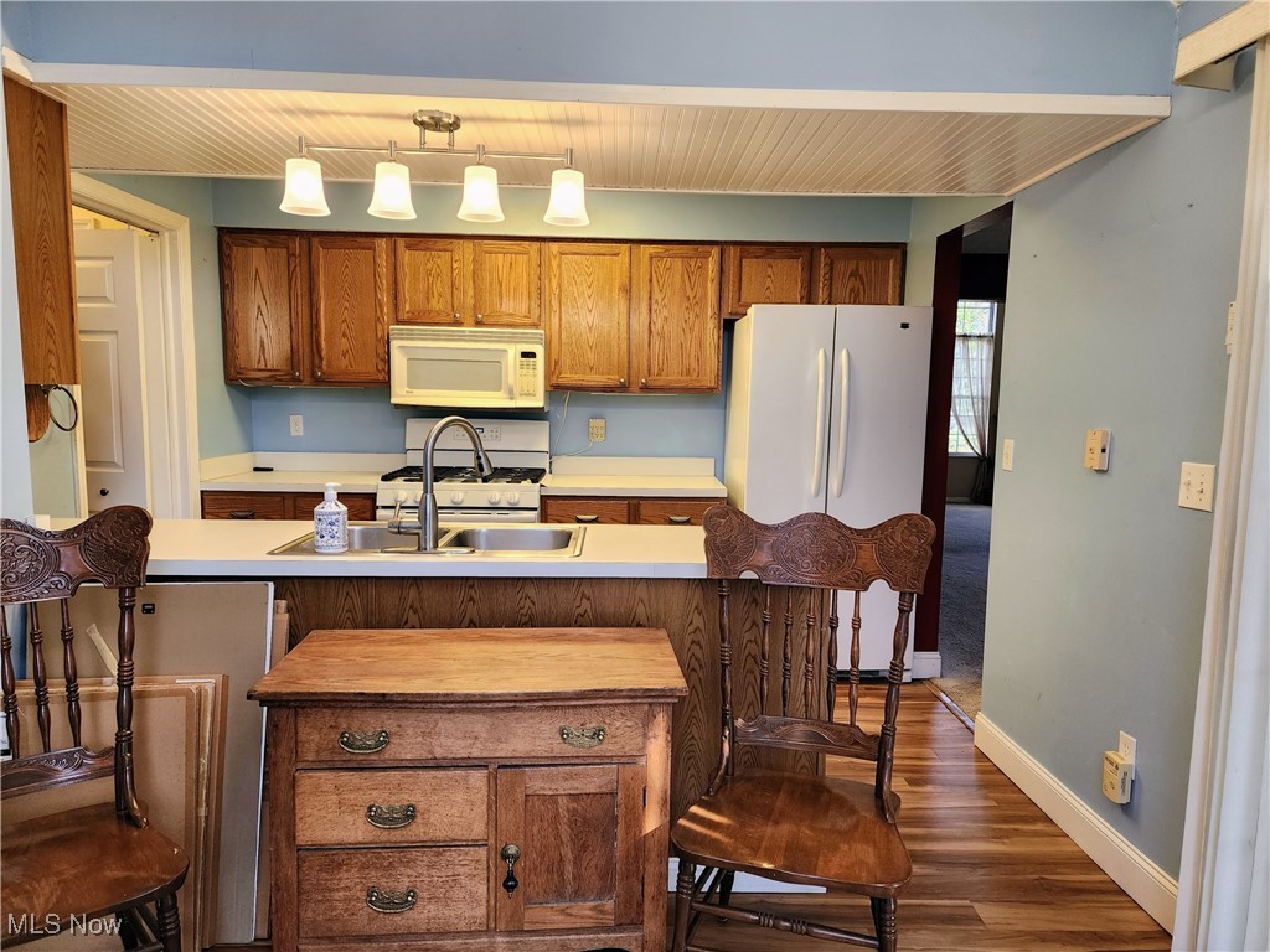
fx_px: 844
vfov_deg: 58.9
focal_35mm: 23
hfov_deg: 73.9
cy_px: 476
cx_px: 635
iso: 125
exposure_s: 1/120
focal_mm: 6.4
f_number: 1.8
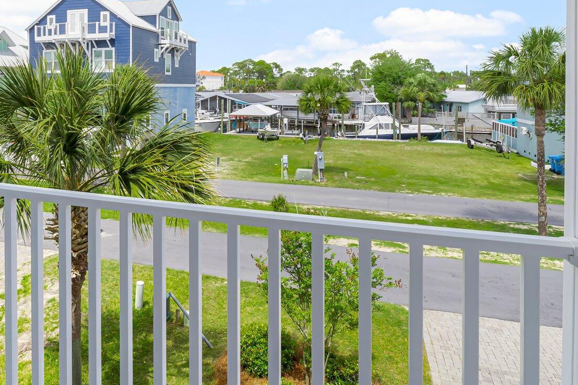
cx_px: 184
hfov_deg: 63.5
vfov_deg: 44.8
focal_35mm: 28
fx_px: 449
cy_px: 97
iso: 100
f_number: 9
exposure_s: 1/250
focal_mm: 10
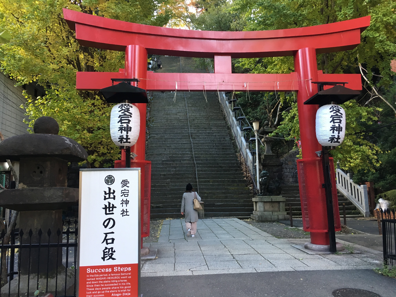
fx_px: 332
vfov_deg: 48.2
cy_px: 148
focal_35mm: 29
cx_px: 198
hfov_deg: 61.7
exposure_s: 1/30
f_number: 2.2
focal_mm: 4.15
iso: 32
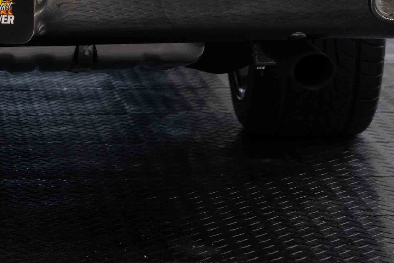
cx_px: -67
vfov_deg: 6.5
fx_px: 2244
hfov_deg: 9.9
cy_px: -214
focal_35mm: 205
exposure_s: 1/125
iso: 500
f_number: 3.5
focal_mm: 54
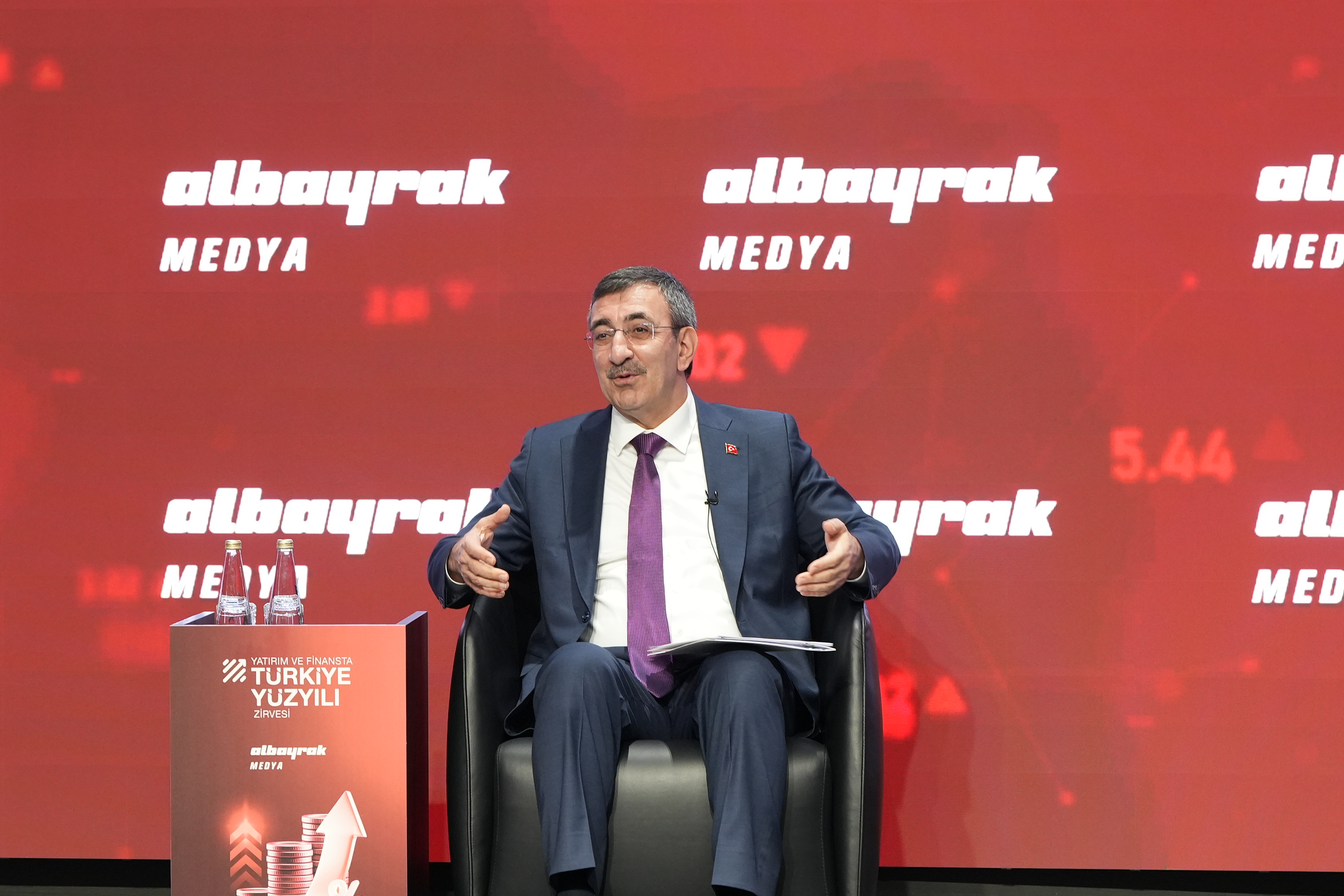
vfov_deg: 9.5
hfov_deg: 14.3
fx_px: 5375
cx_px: 684
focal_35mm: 144
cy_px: 522
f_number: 4.5
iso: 2500
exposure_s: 1/125
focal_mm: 105
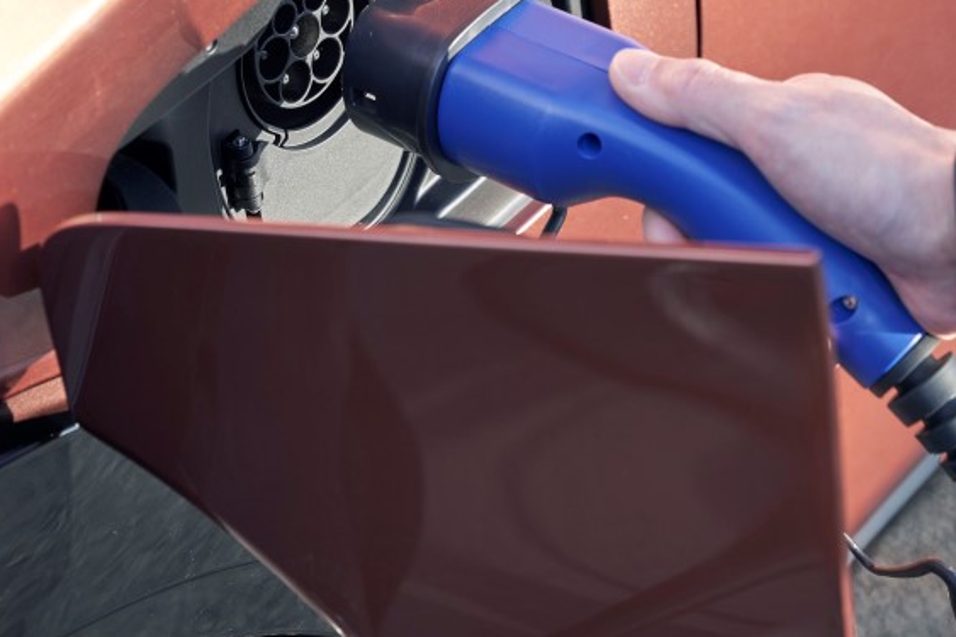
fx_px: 3134
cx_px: 333
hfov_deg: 17.3
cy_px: 92
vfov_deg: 11.5
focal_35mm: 118
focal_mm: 51.9
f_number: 4
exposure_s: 1/160
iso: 100
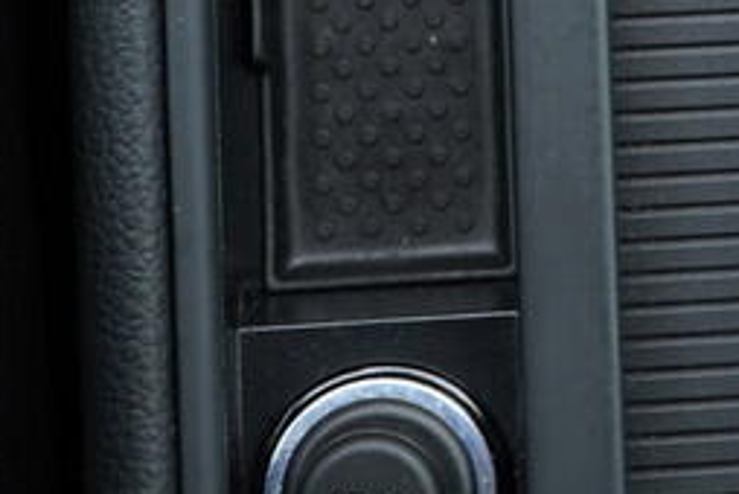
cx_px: 1004
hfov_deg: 13.5
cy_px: -246
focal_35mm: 145
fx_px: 2980
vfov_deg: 9.2
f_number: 2.8
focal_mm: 24
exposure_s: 1/40
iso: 200
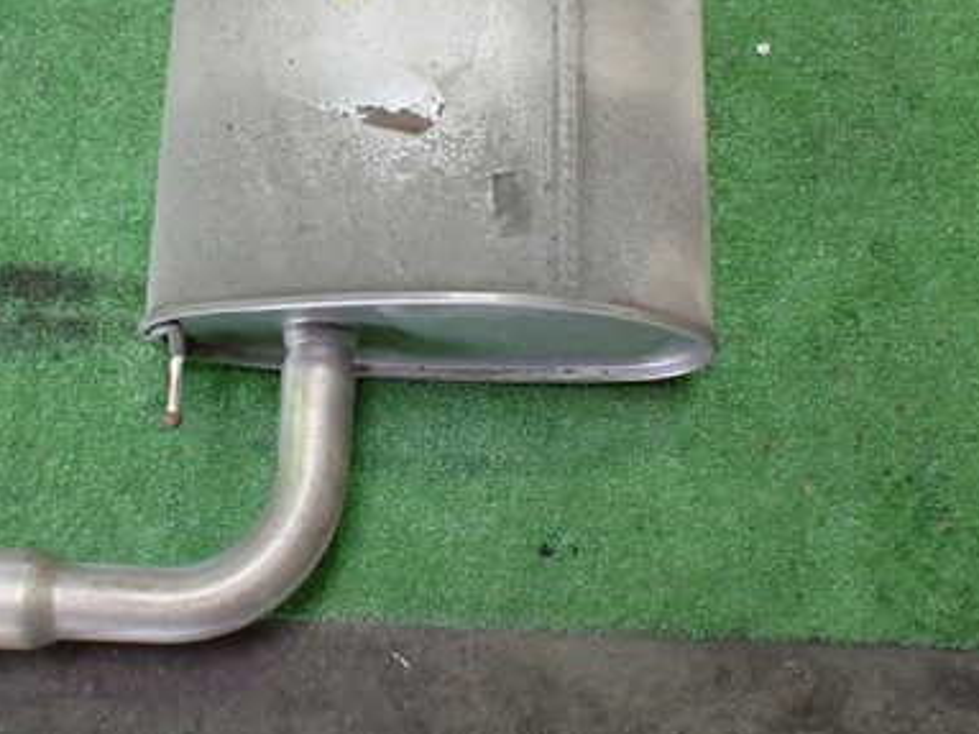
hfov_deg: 40.1
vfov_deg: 30.8
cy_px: 304
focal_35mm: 47
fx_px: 1329
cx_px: 353
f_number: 2.3
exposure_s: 1/125
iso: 800
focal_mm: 5.4
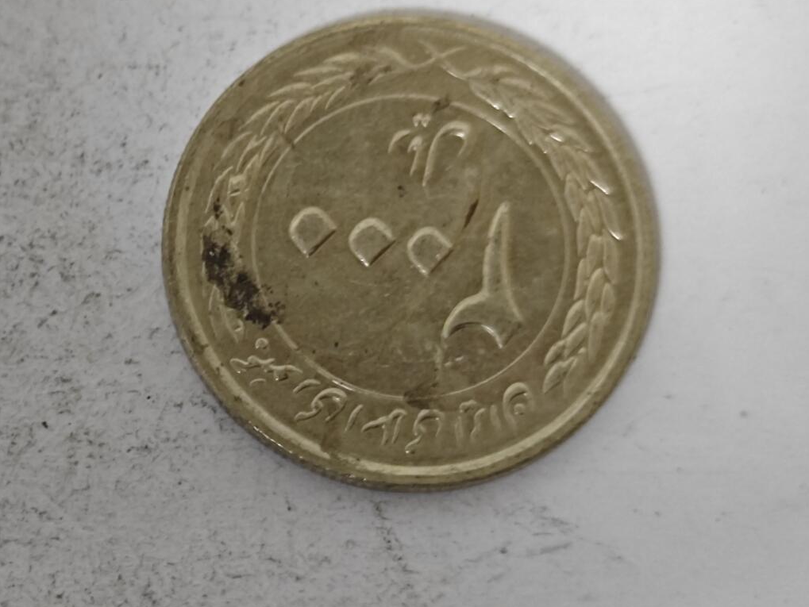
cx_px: 427
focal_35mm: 103
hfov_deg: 19.1
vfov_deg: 14.4
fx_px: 2408
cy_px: 233
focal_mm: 8.7
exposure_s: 1/36.4
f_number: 1.9
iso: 640
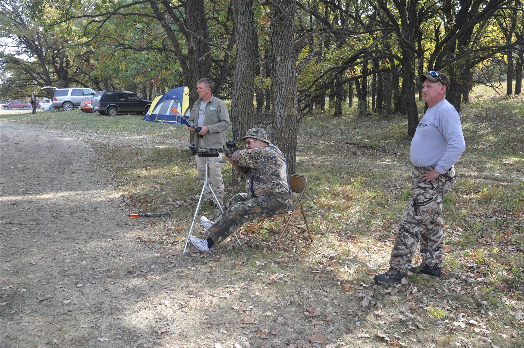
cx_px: 262
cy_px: 174
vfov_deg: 41.6
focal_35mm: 32
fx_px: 458
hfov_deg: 59.5
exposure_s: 1/125
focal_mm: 21
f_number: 5.6
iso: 250
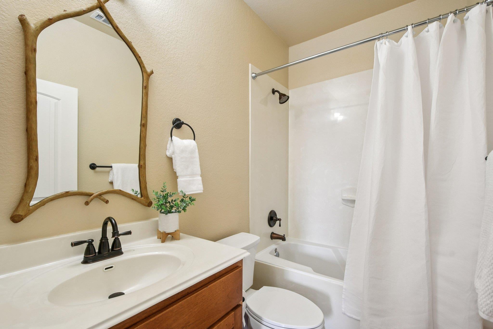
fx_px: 205
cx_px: 246
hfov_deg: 100.4
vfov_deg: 77.3
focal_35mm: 15
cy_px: 164
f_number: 8
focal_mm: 10
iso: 400
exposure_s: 1/13
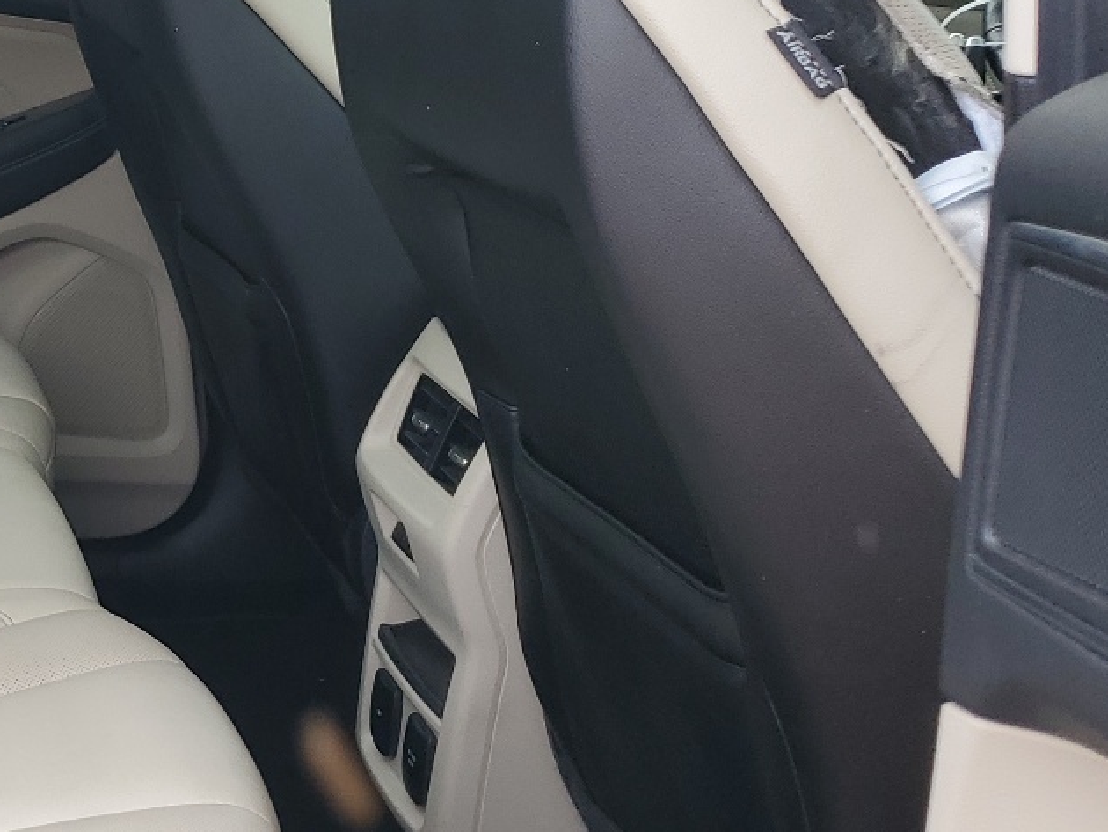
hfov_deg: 25.8
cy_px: 339
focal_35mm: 66
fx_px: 2113
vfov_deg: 22.2
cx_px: -276
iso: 50
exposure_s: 1/323
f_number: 1.5
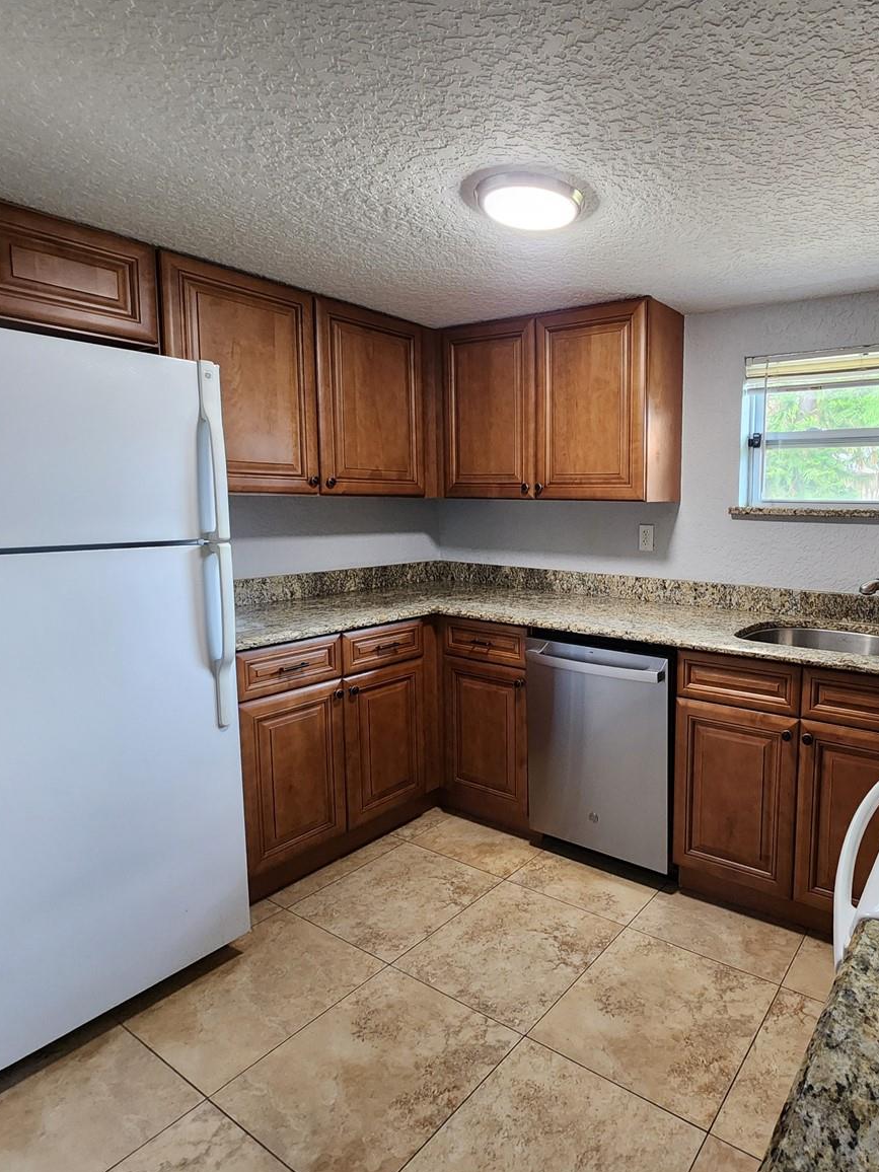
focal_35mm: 18
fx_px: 609
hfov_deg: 68.3
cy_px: 586
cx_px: 626
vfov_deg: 87.8
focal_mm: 2.2
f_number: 2.2
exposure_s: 1/60
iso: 320
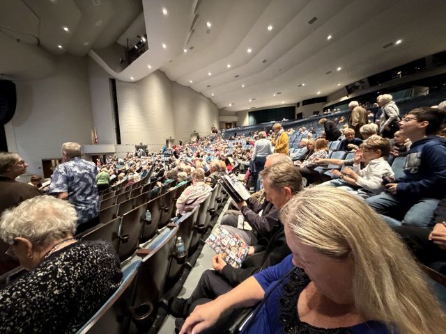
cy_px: 167
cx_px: 223
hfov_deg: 102.1
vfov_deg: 85.7
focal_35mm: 14
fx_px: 180
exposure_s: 1/30
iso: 1250
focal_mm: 2.22
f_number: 2.2
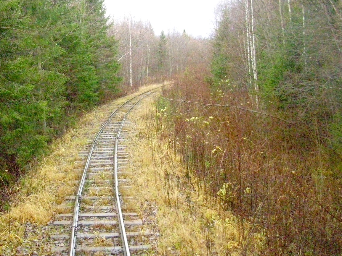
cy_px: 128
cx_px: 135
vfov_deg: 32.9
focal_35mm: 44
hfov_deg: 42.7
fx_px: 435
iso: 800
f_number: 2.9
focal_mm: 5.7
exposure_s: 1/400
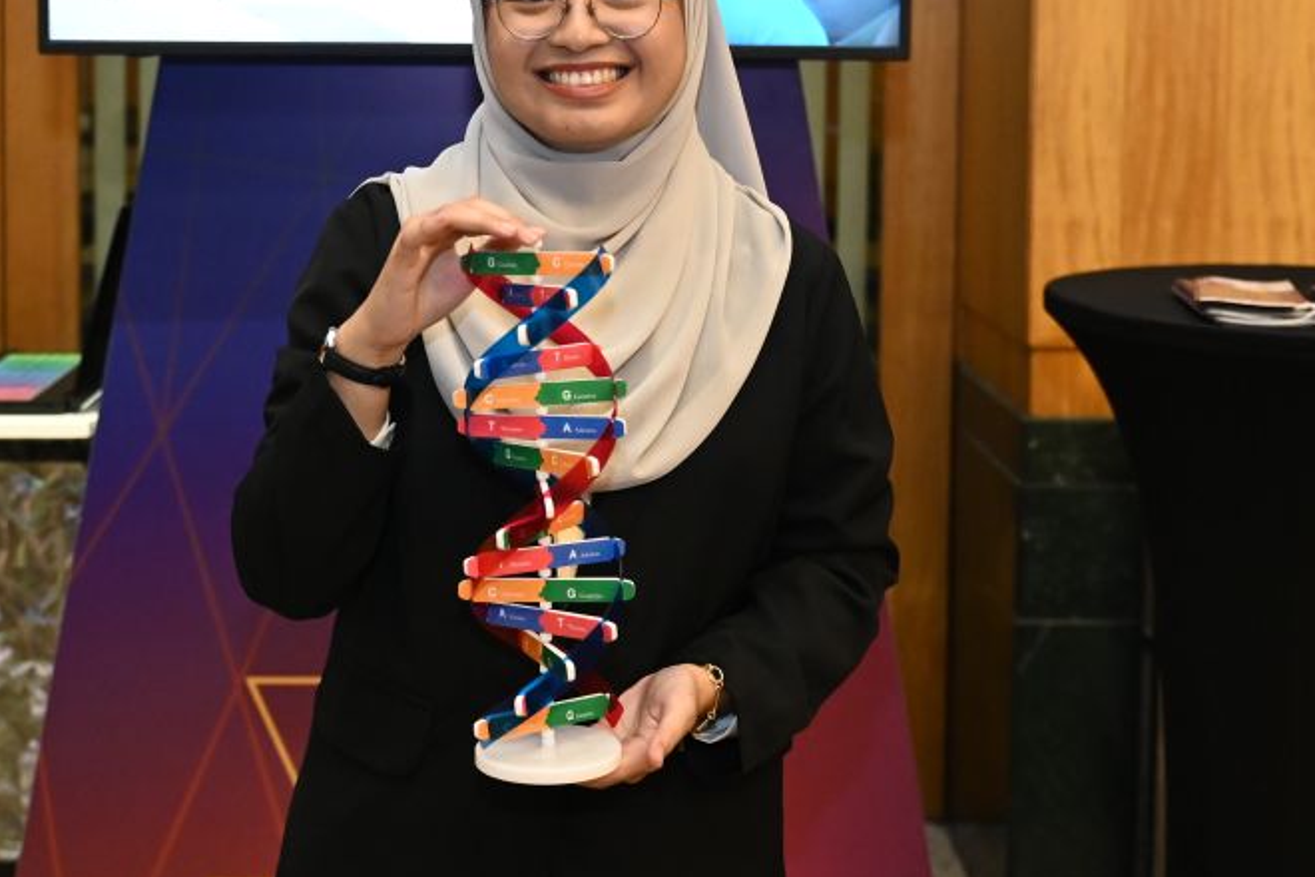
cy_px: 178
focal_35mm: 63
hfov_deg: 31.9
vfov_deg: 21.3
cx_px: 558
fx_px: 2299
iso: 5000
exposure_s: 1/250
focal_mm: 33.5
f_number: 2.8
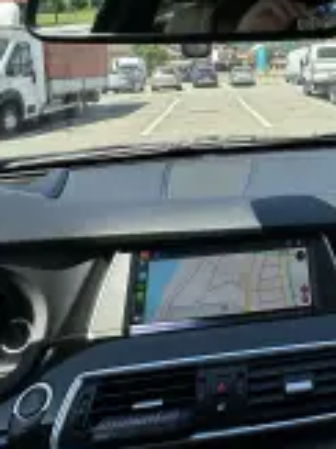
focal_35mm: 31
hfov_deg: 41.6
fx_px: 402
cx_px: 306
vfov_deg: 54.0
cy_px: 83
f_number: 2.2
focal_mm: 2.22
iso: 40
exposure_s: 1/882
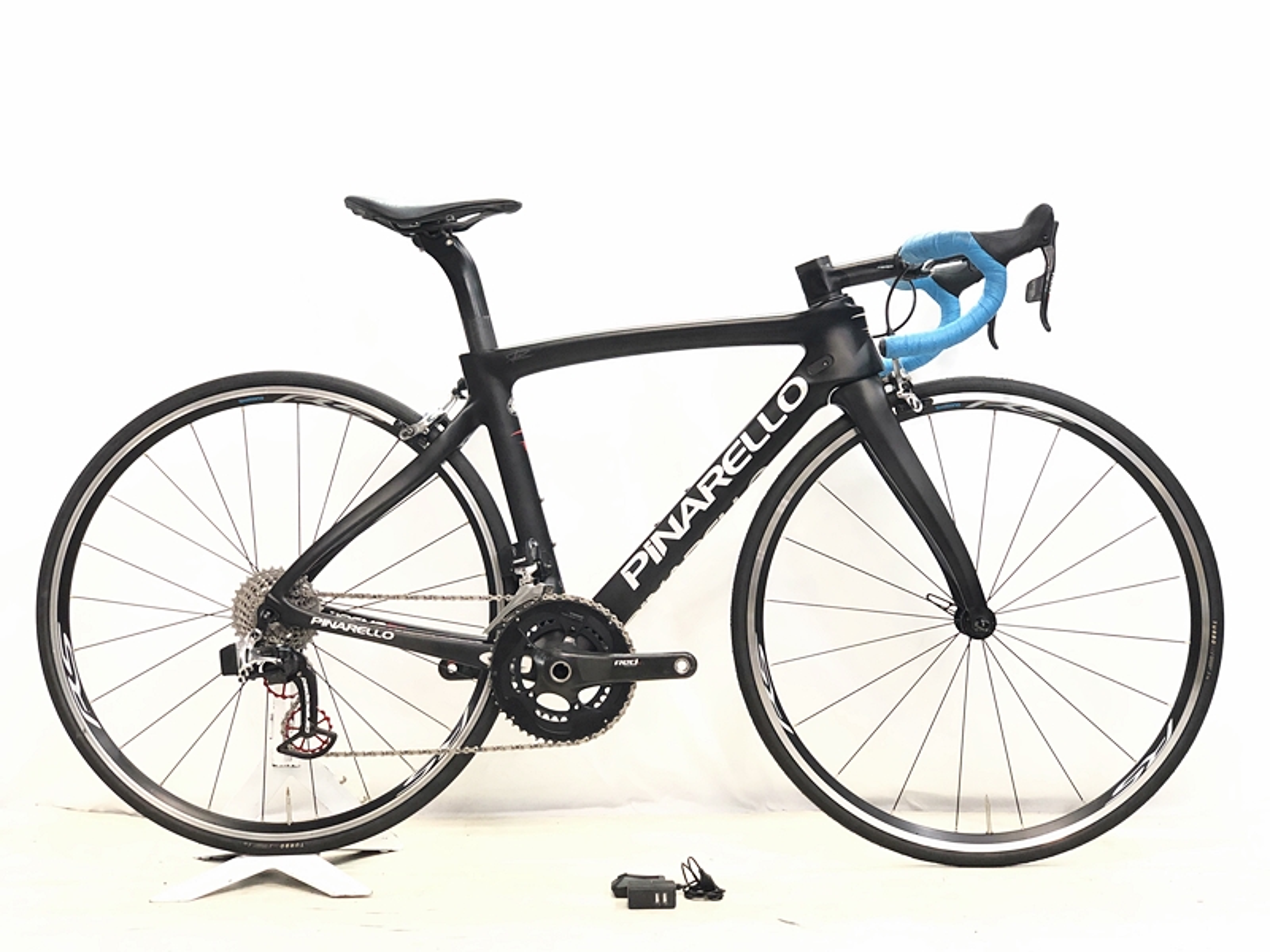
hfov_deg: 36.8
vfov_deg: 28.0
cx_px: 635
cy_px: 476
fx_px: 1908
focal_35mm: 52
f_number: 2.4
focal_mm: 6
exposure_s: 1/25
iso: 125
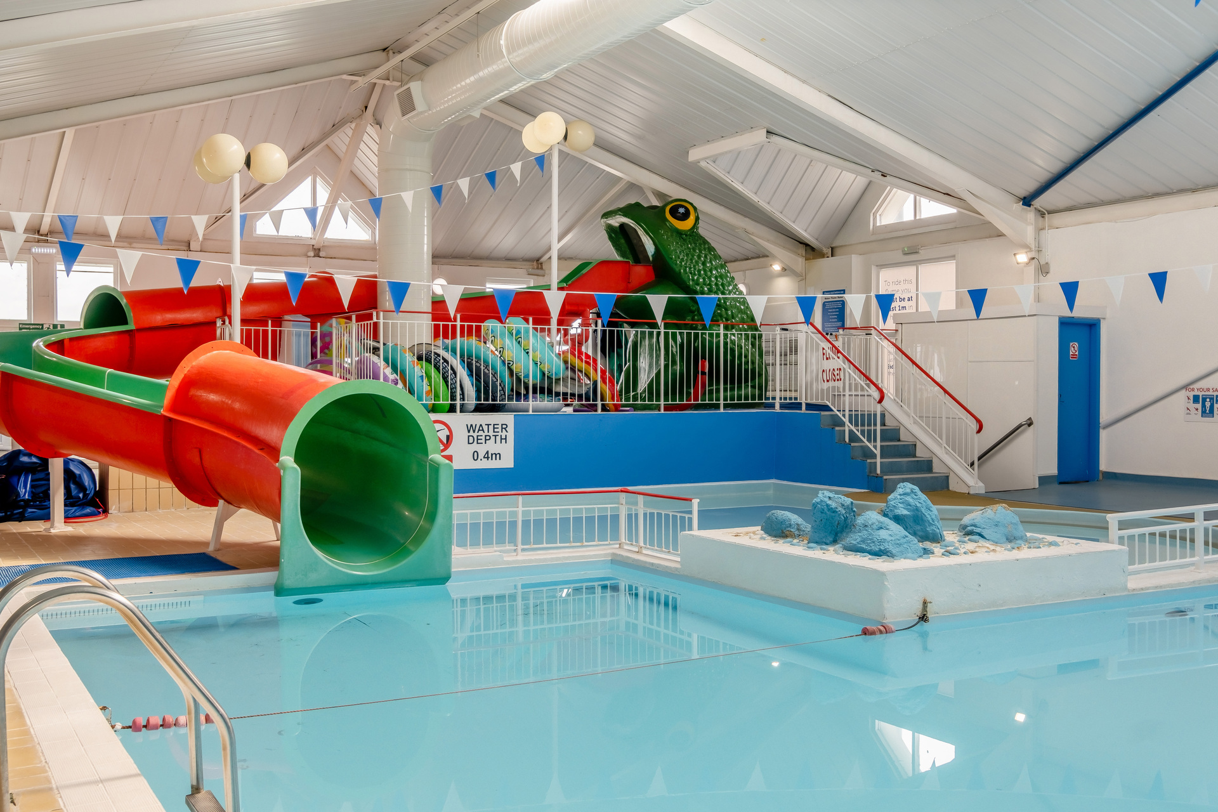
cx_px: 609
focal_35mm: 36
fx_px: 1218
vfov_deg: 36.9
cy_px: 406
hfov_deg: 53.1
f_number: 8
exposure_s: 1/420
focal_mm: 24
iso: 640
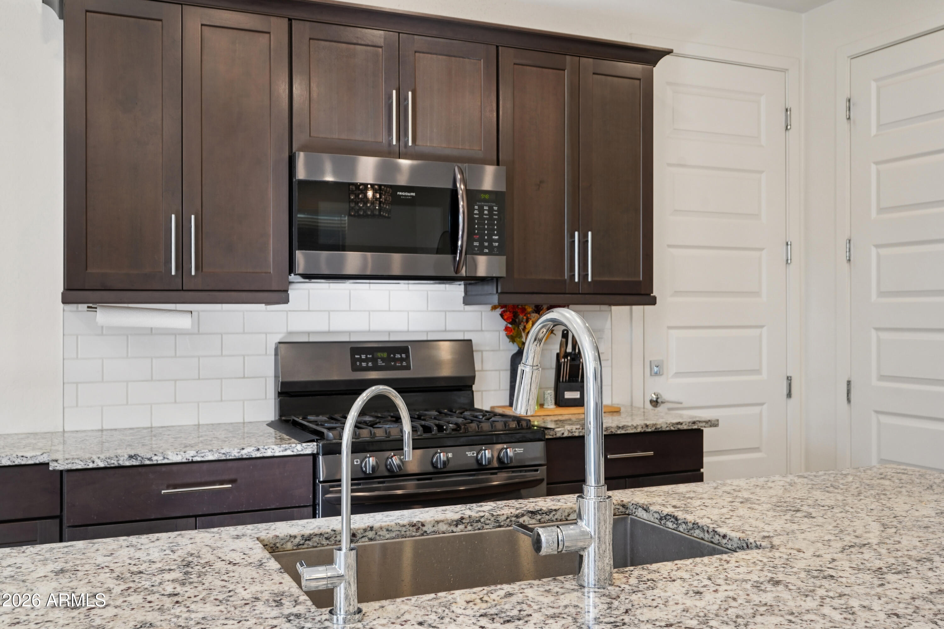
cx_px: 472
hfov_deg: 57.2
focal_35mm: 33
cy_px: 314
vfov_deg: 40.0
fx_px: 865
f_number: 8
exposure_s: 1/13
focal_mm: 33
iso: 400
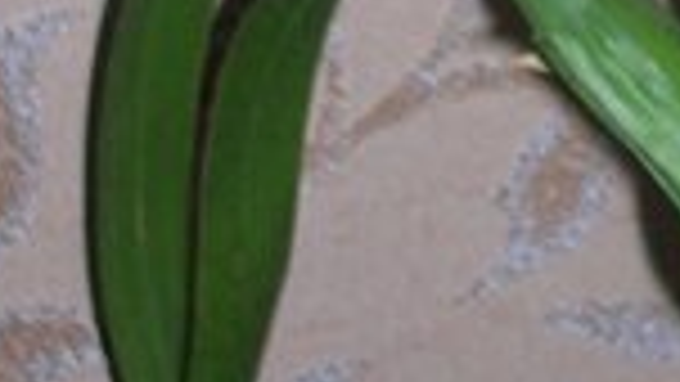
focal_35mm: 252
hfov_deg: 8.4
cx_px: 968
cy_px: -481
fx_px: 4545
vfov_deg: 4.7
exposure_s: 1/60.1
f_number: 3.3
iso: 50
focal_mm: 8.4
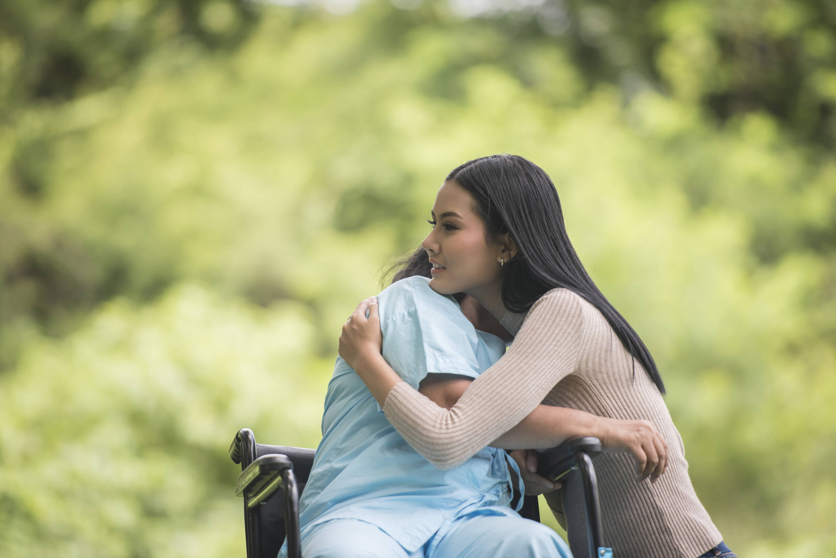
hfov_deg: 10.3
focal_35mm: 200
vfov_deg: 6.9
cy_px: 279
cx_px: 418
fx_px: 4646
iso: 250
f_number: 2.8
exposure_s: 1/500
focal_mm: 200
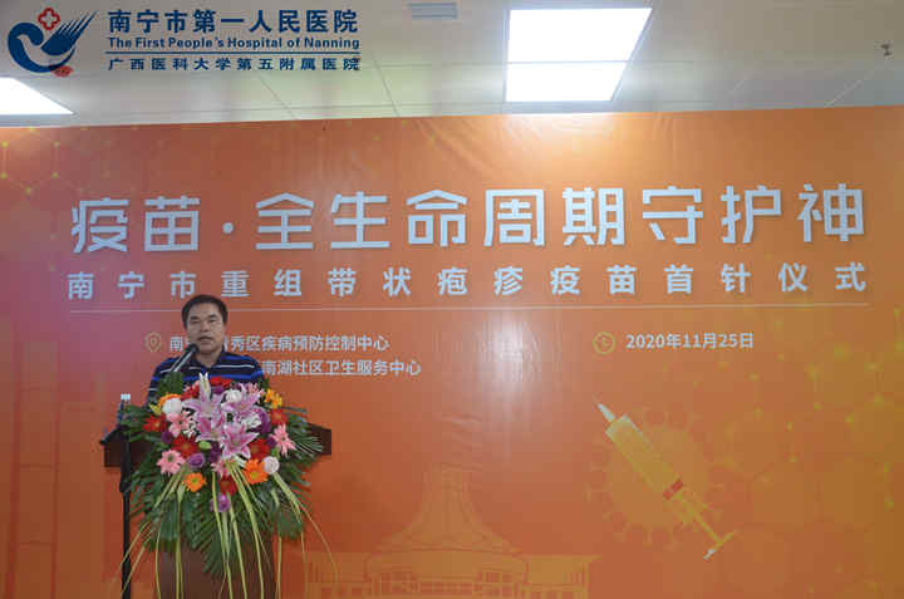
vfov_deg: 41.5
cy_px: 300
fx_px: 789
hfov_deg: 59.6
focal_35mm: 32
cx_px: 452
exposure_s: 1/160
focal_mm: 21
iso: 1600
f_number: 5.6
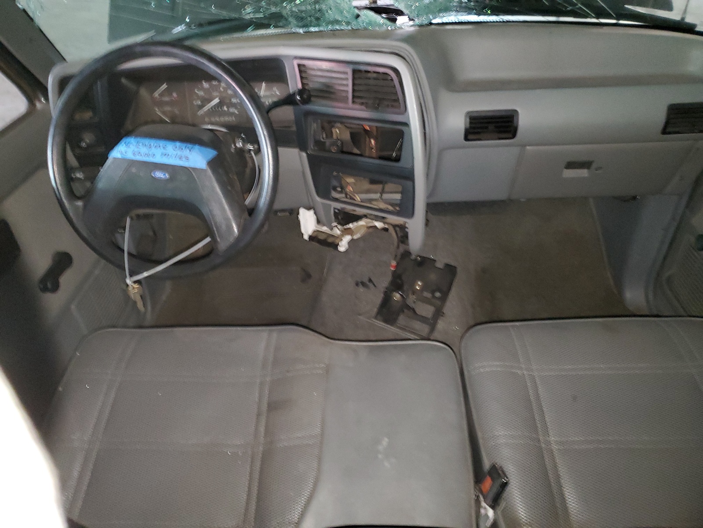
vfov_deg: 53.1
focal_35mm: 26
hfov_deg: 67.3
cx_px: 352
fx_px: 528
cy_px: 264
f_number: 1.5
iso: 376
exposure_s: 1/15
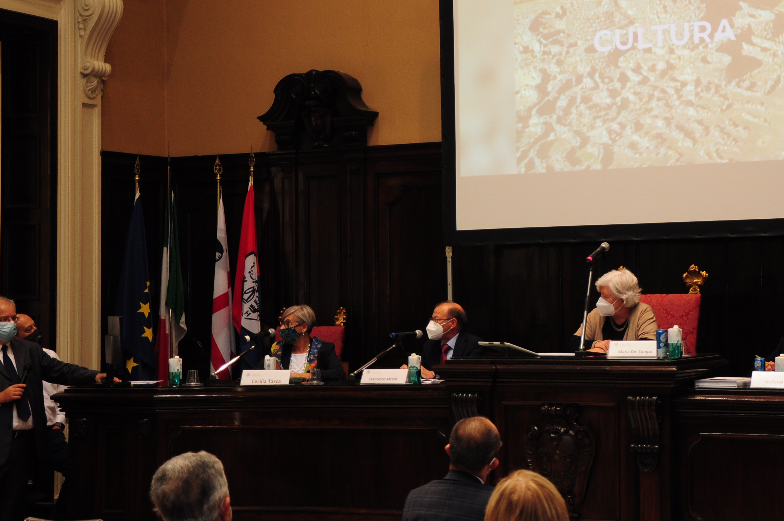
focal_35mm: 79
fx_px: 1718
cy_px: 206
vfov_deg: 17.2
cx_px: 590
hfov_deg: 25.4
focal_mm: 32
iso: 400
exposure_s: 1/50
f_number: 4.2
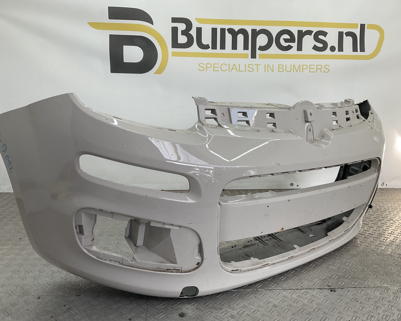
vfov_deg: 47.1
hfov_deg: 57.2
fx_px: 368
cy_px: 164
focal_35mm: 31
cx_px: 205
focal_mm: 3
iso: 16
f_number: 1.8
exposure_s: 1/202
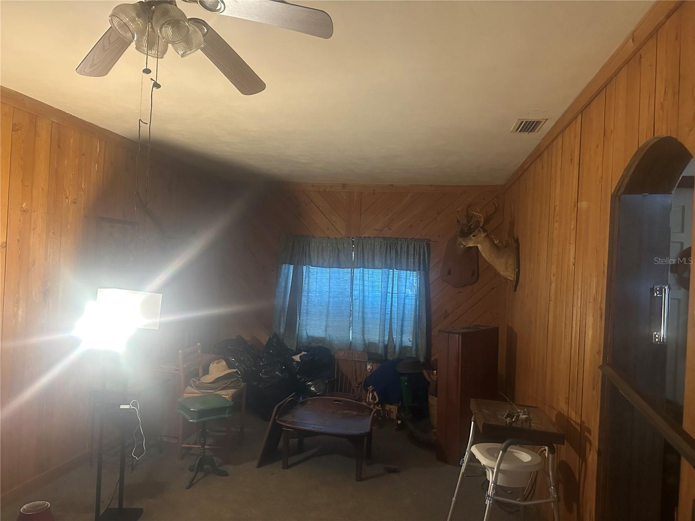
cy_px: 260
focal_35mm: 24
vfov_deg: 56.8
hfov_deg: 71.6
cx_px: 348
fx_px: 482
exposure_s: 1/40
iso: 640
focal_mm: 6.86
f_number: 1.78
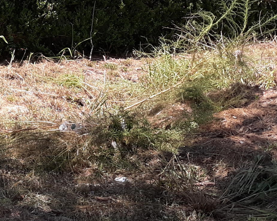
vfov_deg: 16.4
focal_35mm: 89
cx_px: -98
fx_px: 730
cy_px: -56
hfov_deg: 19.5
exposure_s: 1/570
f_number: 1.7
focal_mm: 3.7
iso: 40
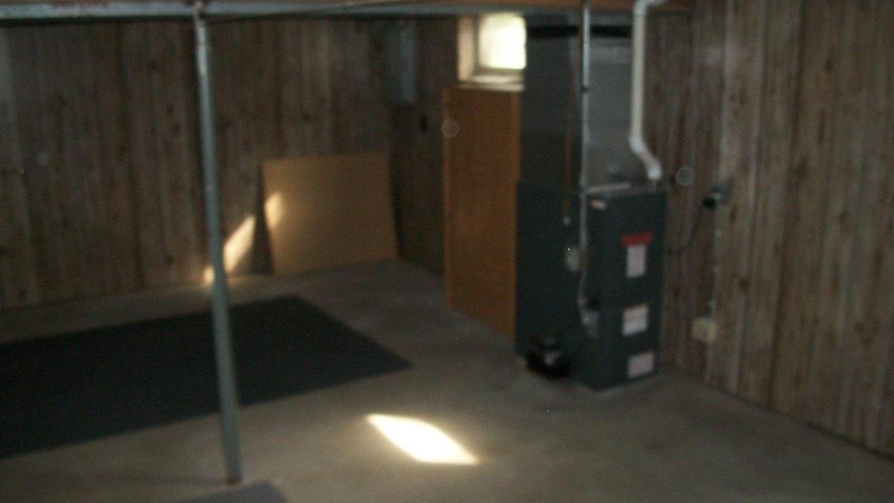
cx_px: 446
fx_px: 830
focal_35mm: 35
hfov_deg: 56.6
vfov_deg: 33.6
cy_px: 295
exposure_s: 1/60
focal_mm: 5.7
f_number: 2.9
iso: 240
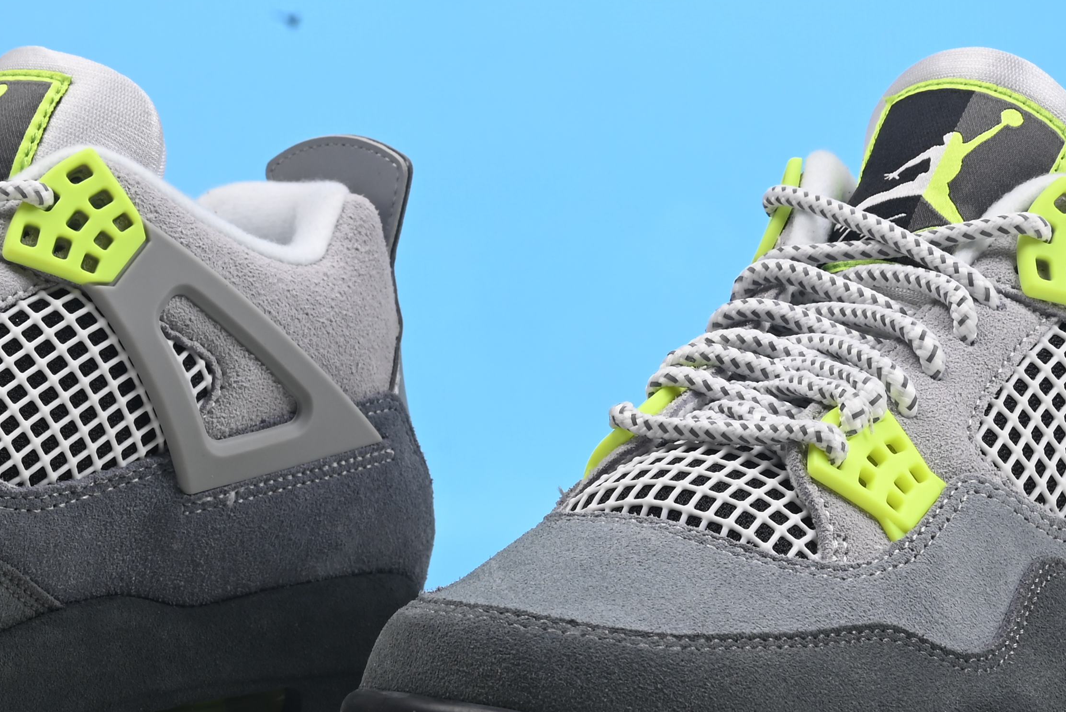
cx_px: 464
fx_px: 3199
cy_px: 197
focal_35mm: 108
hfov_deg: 18.9
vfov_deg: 12.7
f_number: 16
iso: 100
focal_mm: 40
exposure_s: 1/2.5
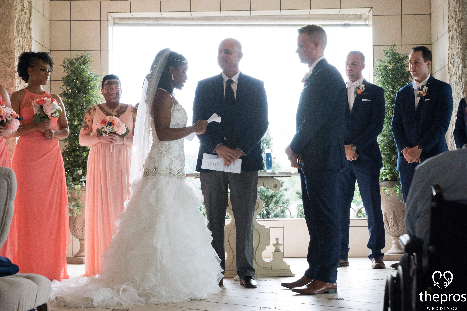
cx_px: 234
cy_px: 156
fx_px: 973
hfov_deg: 27.0
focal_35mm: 75
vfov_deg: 18.2
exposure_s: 1/100
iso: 1000
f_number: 5
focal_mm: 50
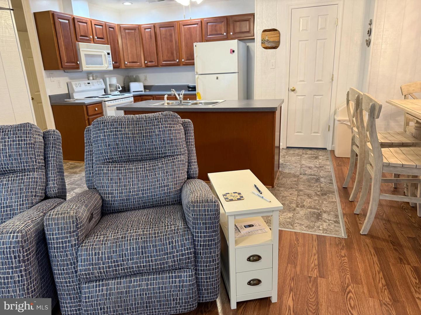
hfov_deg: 71.6
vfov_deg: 56.8
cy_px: 158
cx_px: 210
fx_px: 292
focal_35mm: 24
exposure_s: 1/60
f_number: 1.78
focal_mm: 6.76
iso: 200
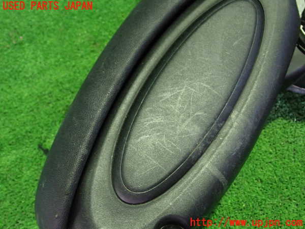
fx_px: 361
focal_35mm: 41
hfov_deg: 45.8
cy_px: 114
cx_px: 152
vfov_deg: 35.1
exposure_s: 1/20
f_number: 2.8
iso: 800
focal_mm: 7.31
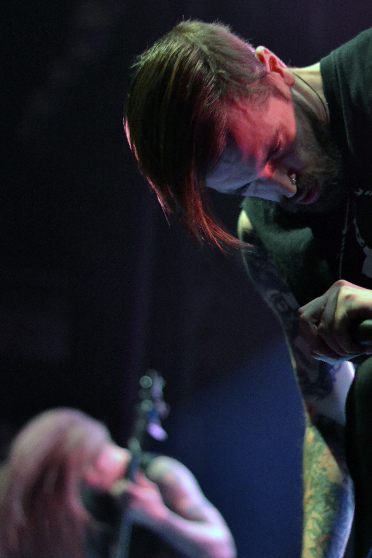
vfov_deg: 19.8
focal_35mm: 103
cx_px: 220
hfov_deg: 13.3
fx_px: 1596
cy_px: 283
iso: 3200
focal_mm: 50
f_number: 1.8
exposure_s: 1/160
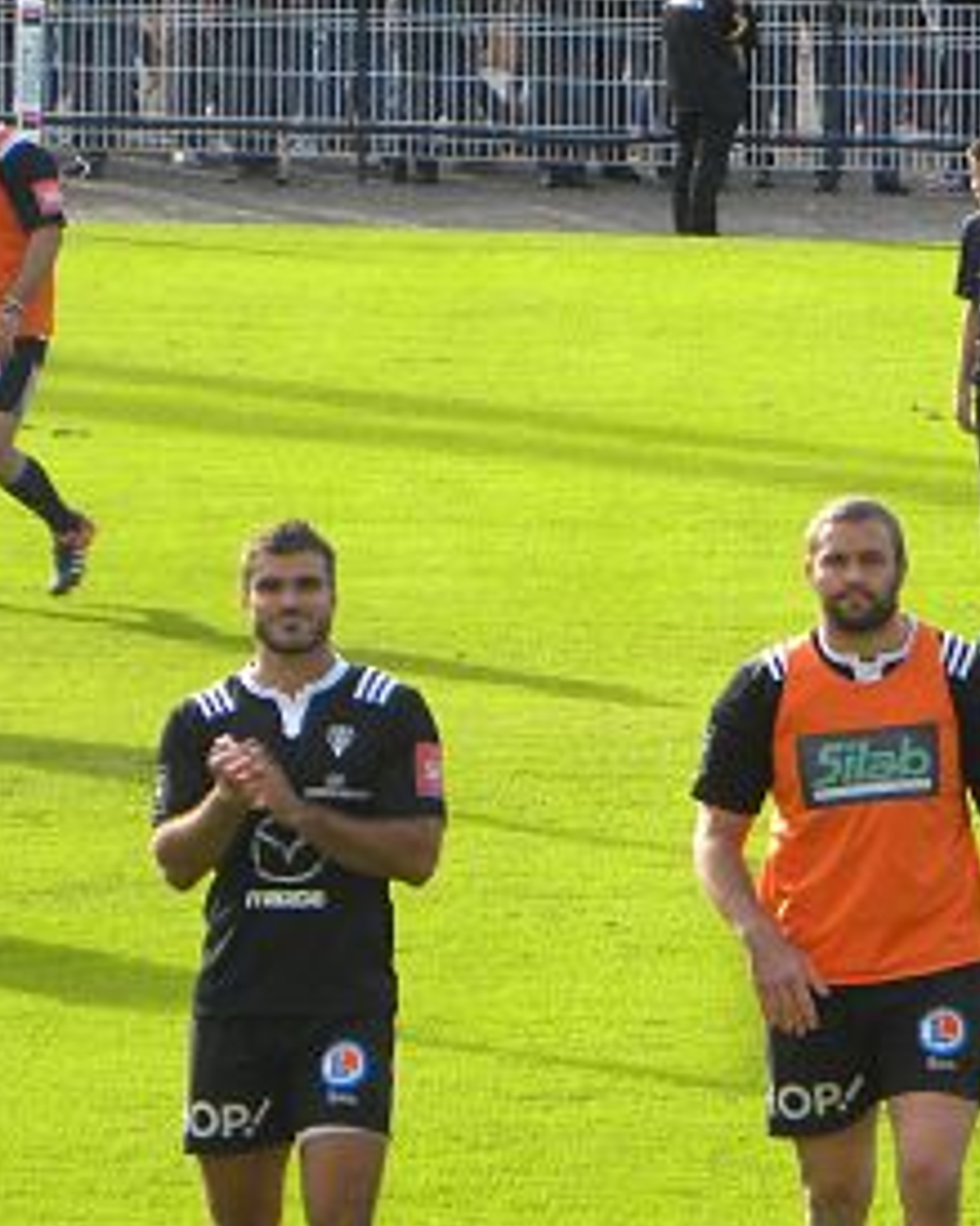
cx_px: 1329
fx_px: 16433
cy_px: 667
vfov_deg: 4.3
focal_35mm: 453
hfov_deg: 3.4
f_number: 4.5
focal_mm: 37.7
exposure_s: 1/117
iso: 64
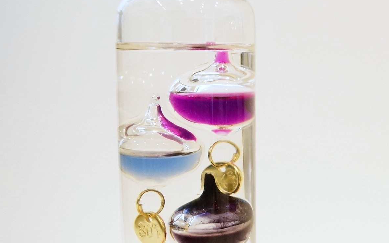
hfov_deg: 30.3
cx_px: 383
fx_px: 668
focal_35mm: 63
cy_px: 136
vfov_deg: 20.6
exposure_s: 1/60
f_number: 4
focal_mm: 20
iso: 1600
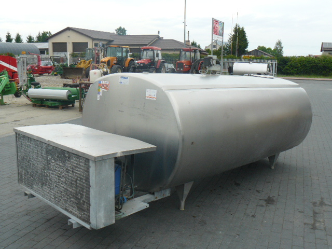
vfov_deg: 39.7
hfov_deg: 51.4
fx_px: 345
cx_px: 166
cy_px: 124
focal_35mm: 36
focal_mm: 6
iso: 100
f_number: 5
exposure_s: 1/200
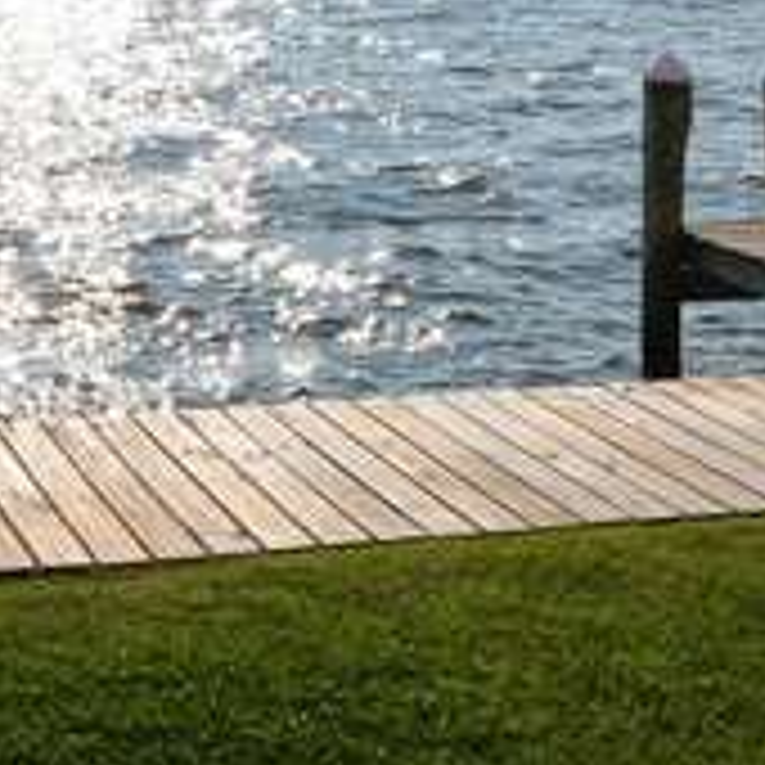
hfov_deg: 22.1
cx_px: -22
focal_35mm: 75
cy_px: -270
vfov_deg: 20.7
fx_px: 1873
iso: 100
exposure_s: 1/400
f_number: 10
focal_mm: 13
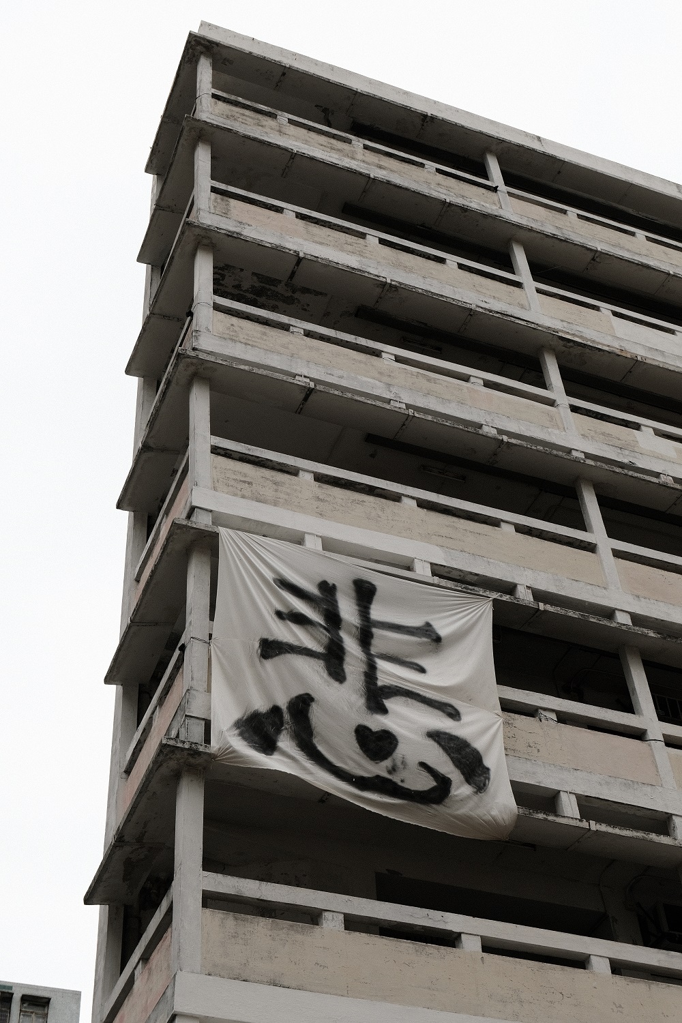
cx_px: 341
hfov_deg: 28.6
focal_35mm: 47
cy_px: 512
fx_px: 1335
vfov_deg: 41.9
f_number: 6.3
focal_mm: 31
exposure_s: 1/800
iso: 200
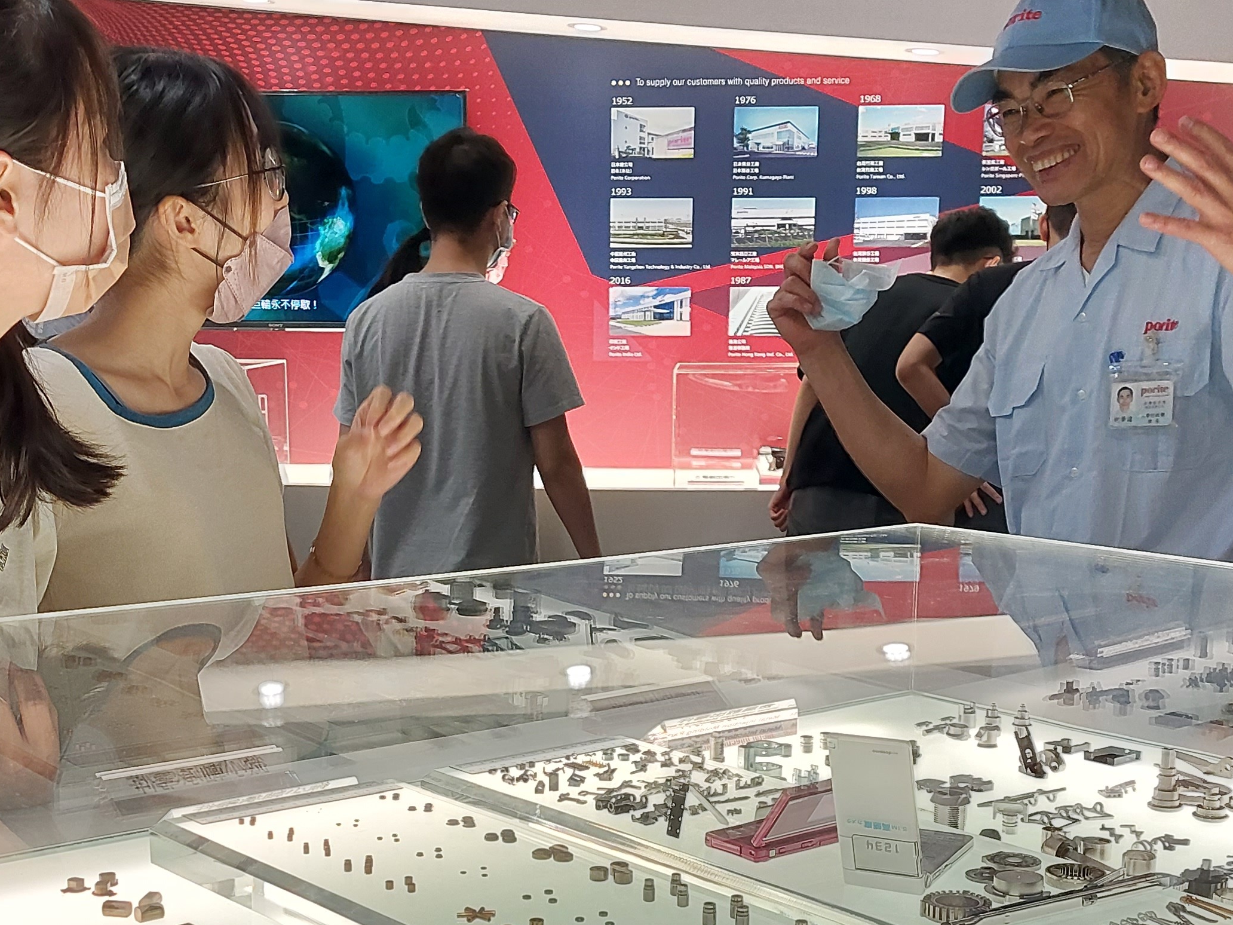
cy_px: 759
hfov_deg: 34.3
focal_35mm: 56
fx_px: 1995
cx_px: 554
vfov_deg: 25.6
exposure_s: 1/60
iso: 160
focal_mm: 5.23
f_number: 1.8
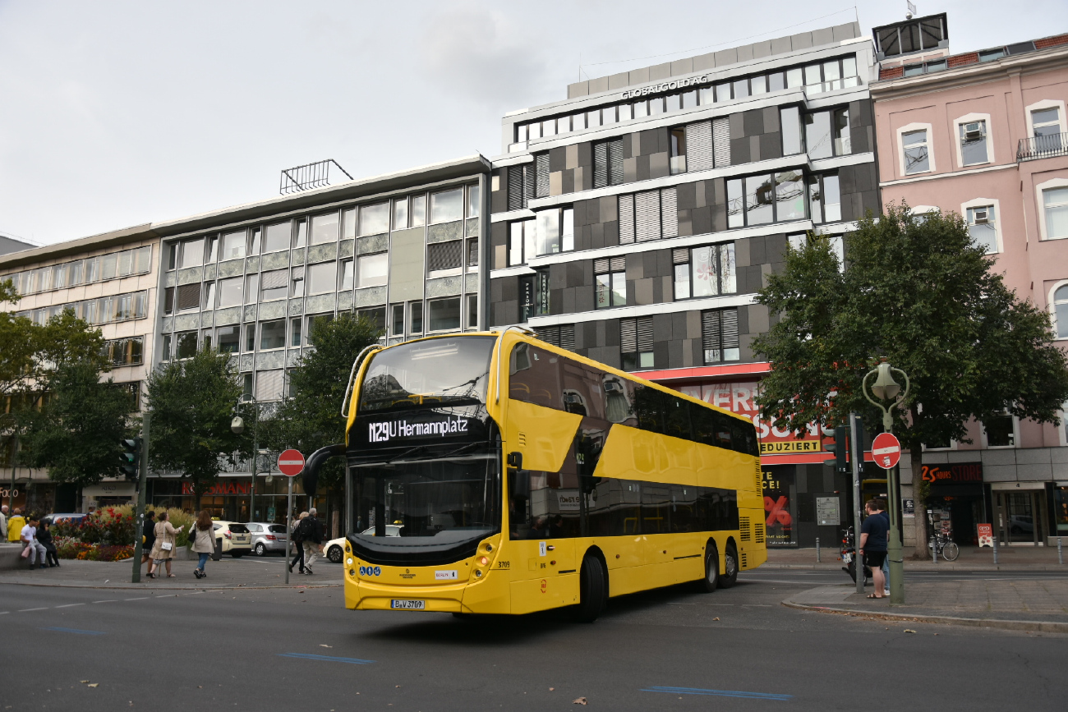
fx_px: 935
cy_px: 356
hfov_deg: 59.5
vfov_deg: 41.7
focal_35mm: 32
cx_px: 534
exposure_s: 1/1000
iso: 250
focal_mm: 21
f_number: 3.8
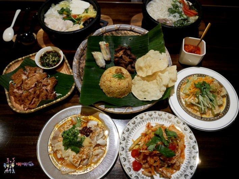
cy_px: 90
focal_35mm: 28
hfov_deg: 63.4
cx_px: 120
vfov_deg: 49.7
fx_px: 193
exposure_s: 1/40
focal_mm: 14
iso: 1250
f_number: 3.6
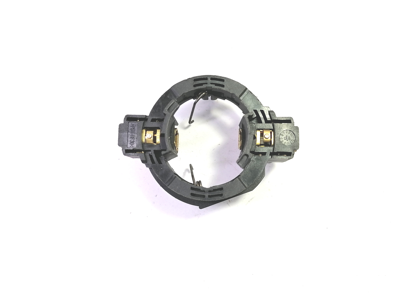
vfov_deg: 51.4
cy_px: 152
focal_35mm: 27
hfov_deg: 65.3
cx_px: 204
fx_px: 317
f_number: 1.8
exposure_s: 1/100
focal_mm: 5.3
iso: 64
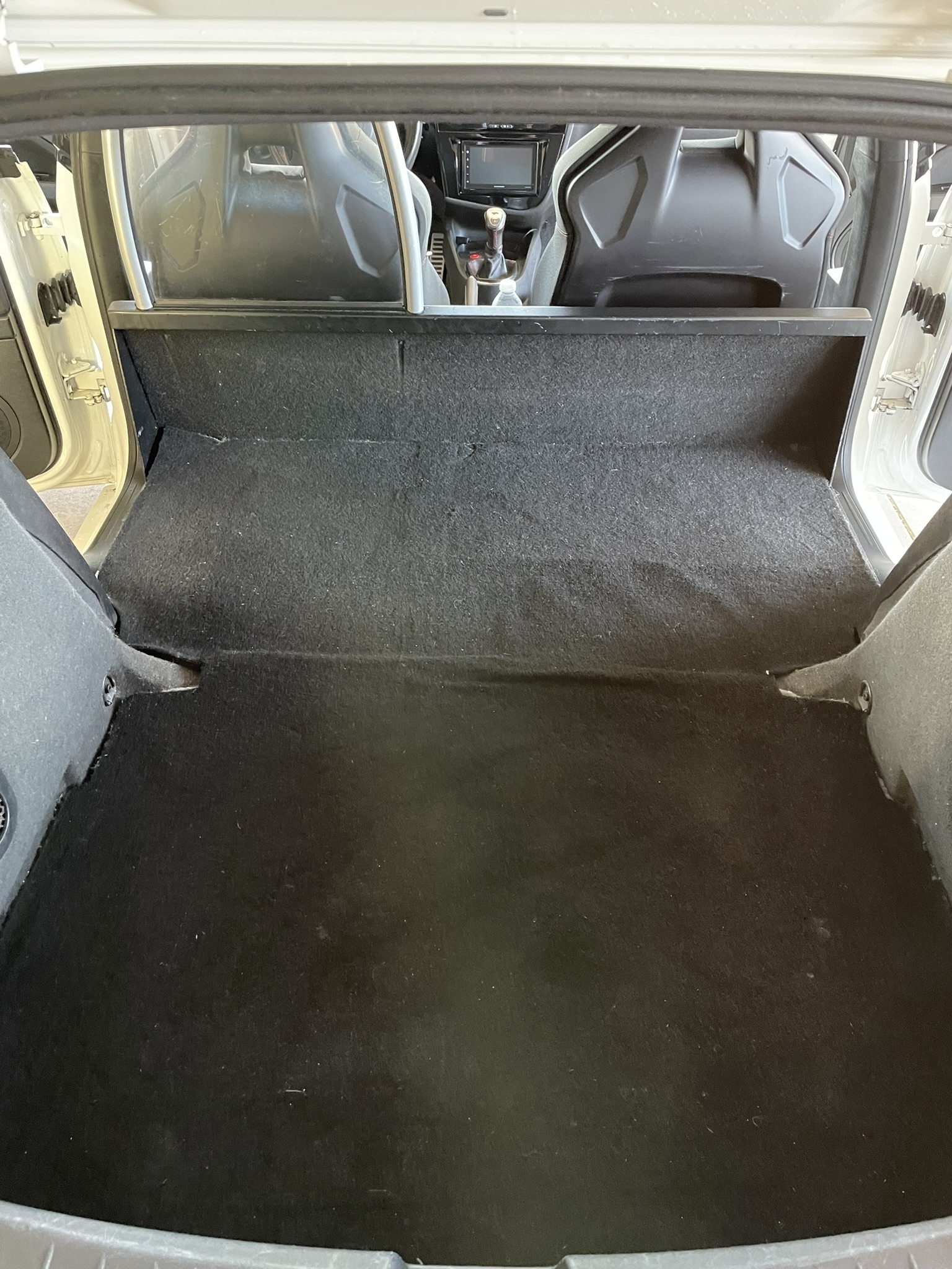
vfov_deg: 67.3
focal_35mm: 26
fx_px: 953
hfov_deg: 53.1
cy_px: 634
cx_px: 476
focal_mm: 4.2
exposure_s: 1/33
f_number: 1.6
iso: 640
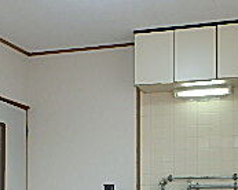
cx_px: 89
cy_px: 209
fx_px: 535
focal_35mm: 76
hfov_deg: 25.0
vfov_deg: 19.3
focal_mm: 3.7
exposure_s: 1/80
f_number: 3.5
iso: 160
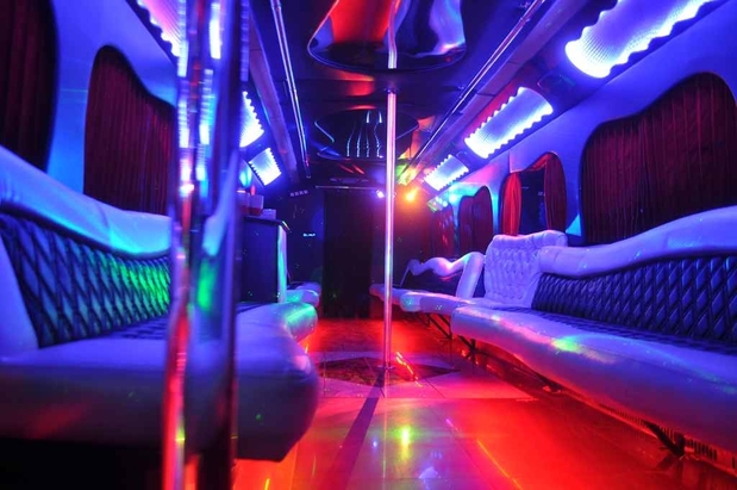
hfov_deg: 67.4
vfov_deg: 47.8
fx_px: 552
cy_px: 245
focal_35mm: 27
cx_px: 368
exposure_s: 1/1.25
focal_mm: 18
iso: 250
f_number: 3.5
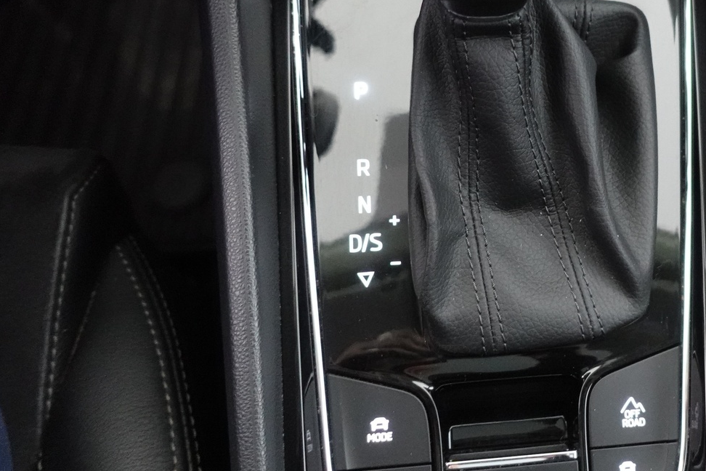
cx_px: 564
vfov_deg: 33.2
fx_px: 784
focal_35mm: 40
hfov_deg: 46.0
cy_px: 163
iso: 3200
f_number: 1.8
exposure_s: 1/30
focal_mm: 9.4
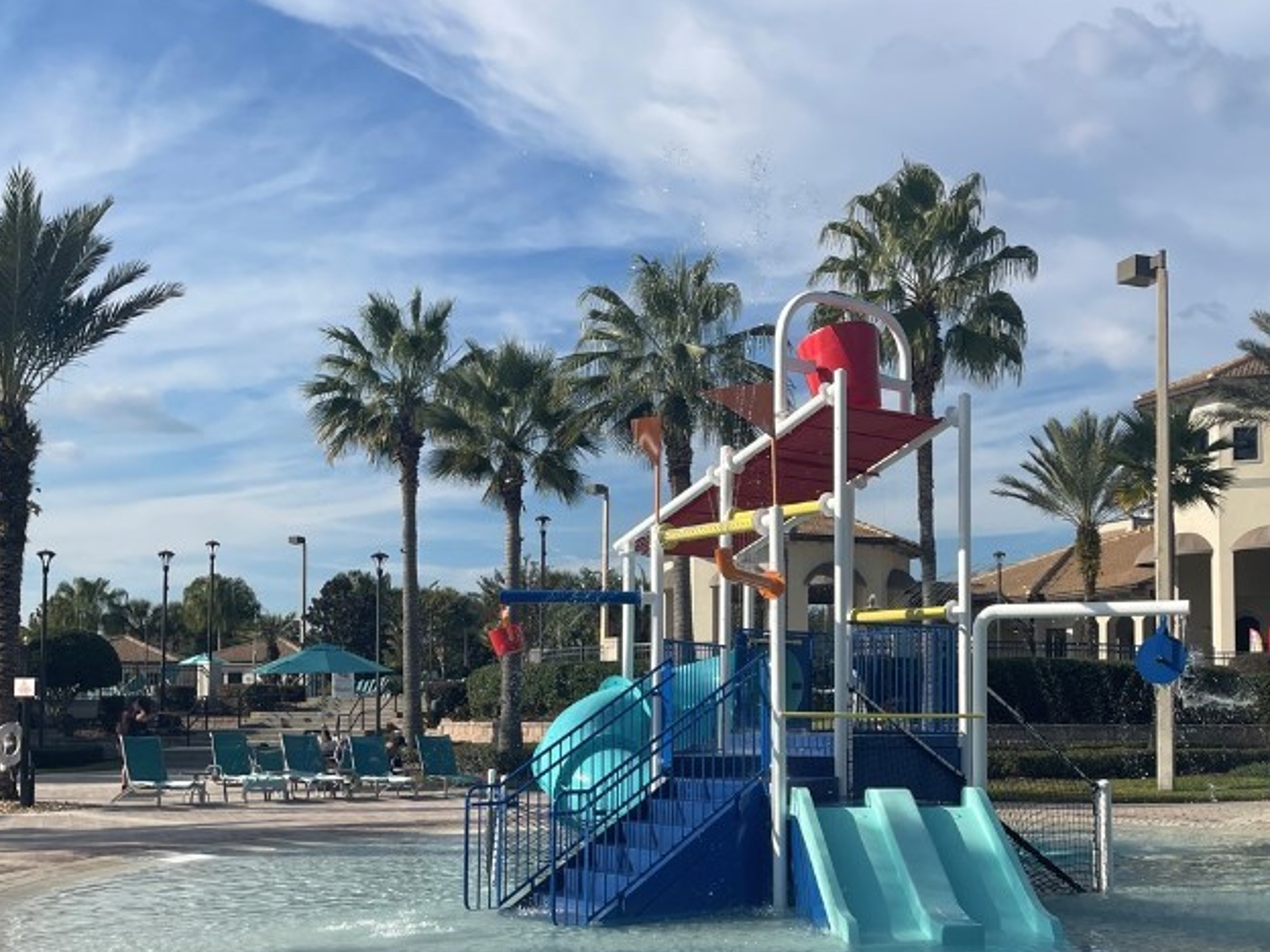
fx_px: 1504
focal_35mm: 41
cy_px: 637
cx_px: 790
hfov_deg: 45.4
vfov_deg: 34.8
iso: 32
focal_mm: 5.1
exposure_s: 1/4717
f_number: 1.6
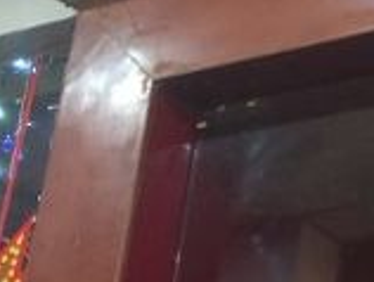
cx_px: 653
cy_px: 44
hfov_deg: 14.7
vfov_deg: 12.4
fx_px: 1288
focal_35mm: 119
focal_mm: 4.15
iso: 250
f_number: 2.2
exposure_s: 1/17
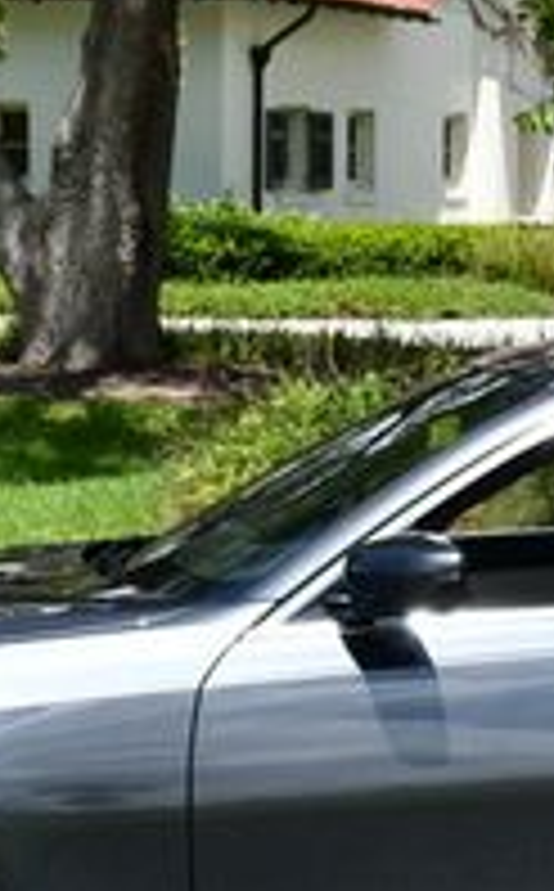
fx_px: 3688
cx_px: 626
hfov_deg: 8.5
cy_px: 360
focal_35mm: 152
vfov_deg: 13.8
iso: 100
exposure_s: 1/250
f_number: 8
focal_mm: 23
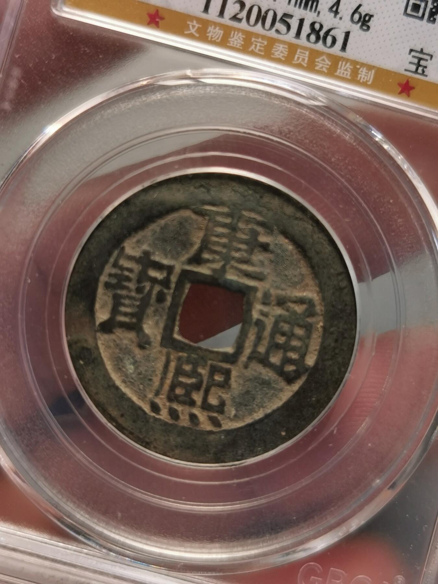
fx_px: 793
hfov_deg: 30.9
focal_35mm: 47
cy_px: 292
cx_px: 219
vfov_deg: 40.4
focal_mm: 5.56
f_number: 1.6
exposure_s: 1/243
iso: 50
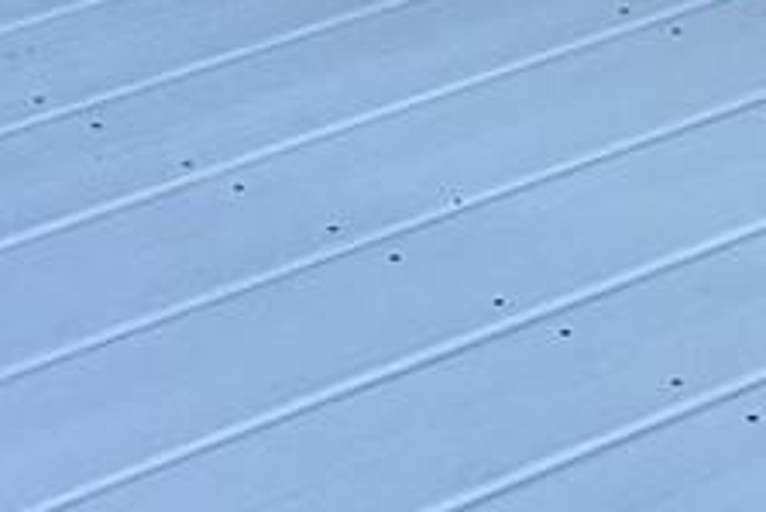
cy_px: -945
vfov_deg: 6.0
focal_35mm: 216
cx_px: 52
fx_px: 4599
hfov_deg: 9.5
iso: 16
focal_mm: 3
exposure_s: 1/256
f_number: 1.8
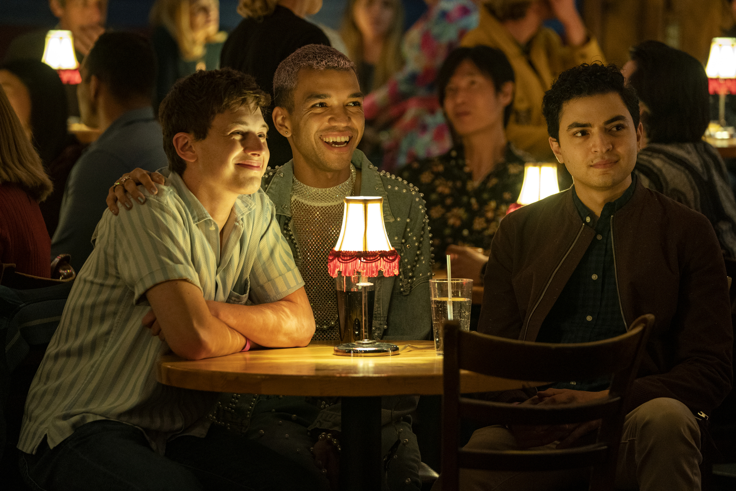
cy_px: 246
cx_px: 368
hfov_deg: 13.0
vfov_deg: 8.7
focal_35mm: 158
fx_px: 3230
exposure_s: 1/100
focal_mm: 158
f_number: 4
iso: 4000
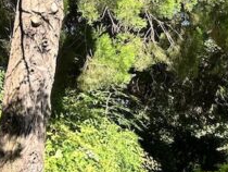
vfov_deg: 12.7
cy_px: 125
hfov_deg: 15.5
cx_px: 342
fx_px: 772
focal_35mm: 117
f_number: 1.78
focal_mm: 6.86
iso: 80
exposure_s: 1/745
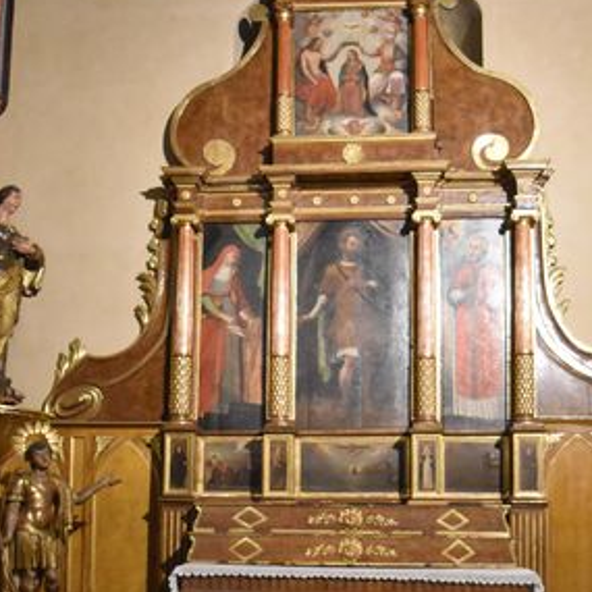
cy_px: 432
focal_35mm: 47
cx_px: 315
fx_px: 910
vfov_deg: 35.4
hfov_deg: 36.0
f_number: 4
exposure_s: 1/60
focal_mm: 15
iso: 6400
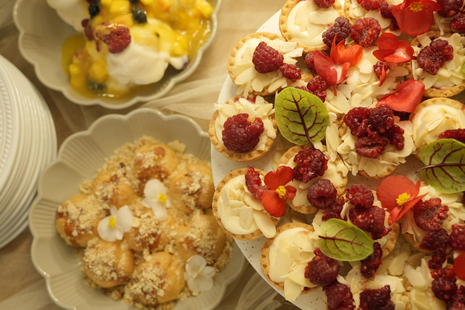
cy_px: 155
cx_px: 232
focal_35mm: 46
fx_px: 594
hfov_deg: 42.7
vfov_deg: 29.2
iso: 1000
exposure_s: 1/350
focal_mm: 31
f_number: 4
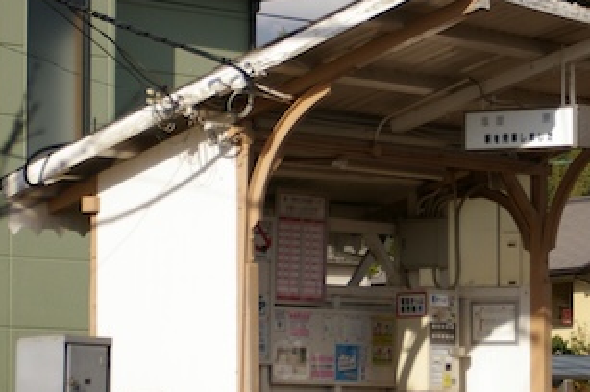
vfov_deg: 6.7
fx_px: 3356
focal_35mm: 205
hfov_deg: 10.0
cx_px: 400
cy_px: 247
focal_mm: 70
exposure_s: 1/3000
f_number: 5.6
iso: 400
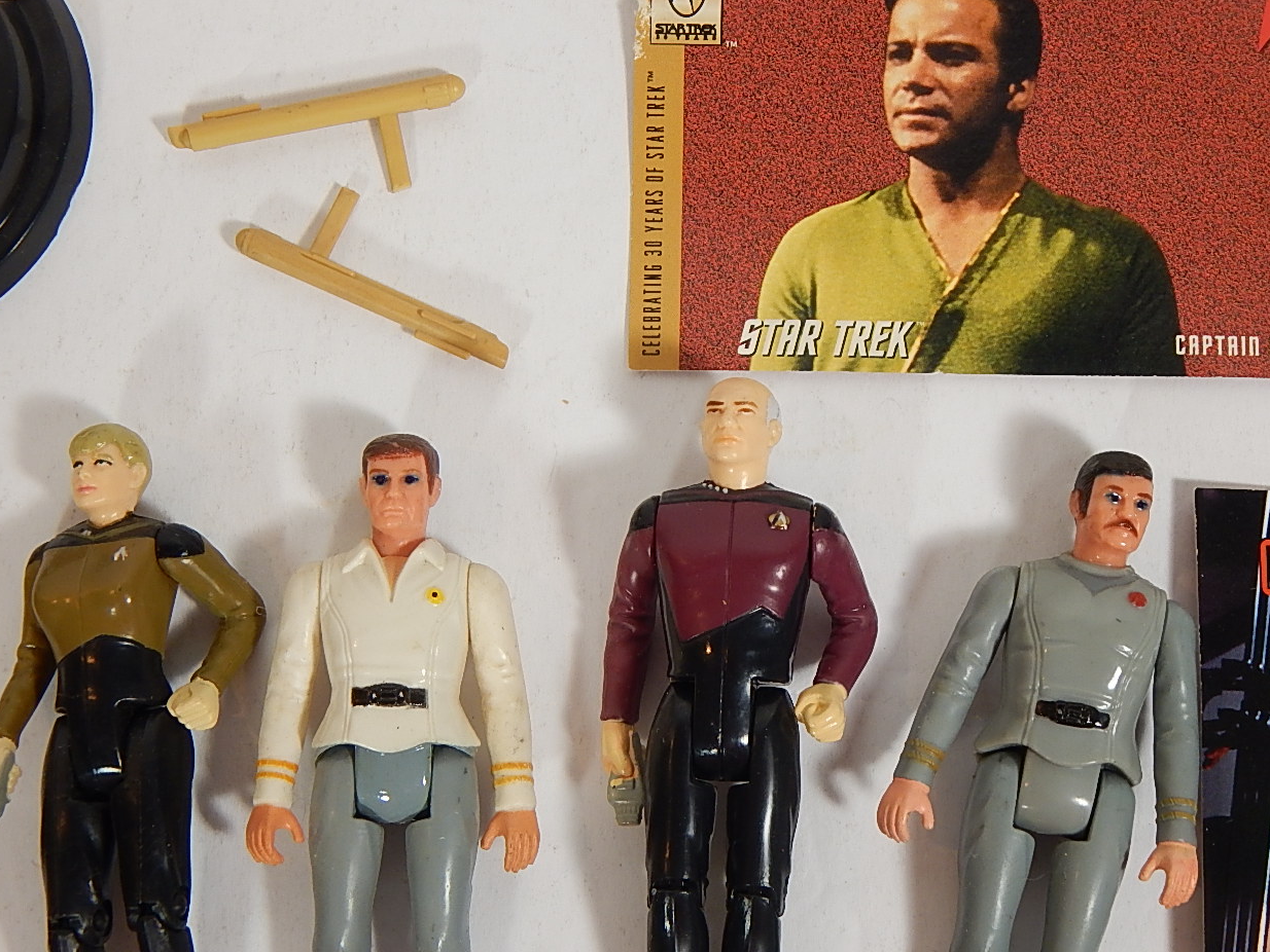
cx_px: 729
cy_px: 541
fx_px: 2569
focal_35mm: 70
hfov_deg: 27.7
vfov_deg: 21.0
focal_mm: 9.7
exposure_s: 1/30
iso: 140
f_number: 3.8
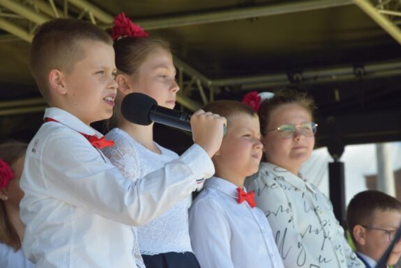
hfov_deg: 14.1
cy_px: 134
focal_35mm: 145
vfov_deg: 9.5
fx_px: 1615
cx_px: 209
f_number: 8
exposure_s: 1/250
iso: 320
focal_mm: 92
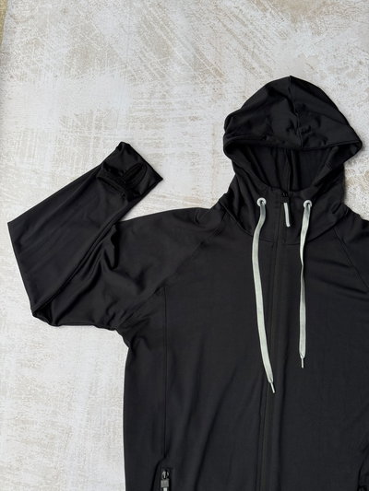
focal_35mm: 48
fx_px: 682
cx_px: 184
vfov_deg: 39.6
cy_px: 246
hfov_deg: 30.3
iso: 64
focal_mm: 6.76
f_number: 1.78
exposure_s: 1/652
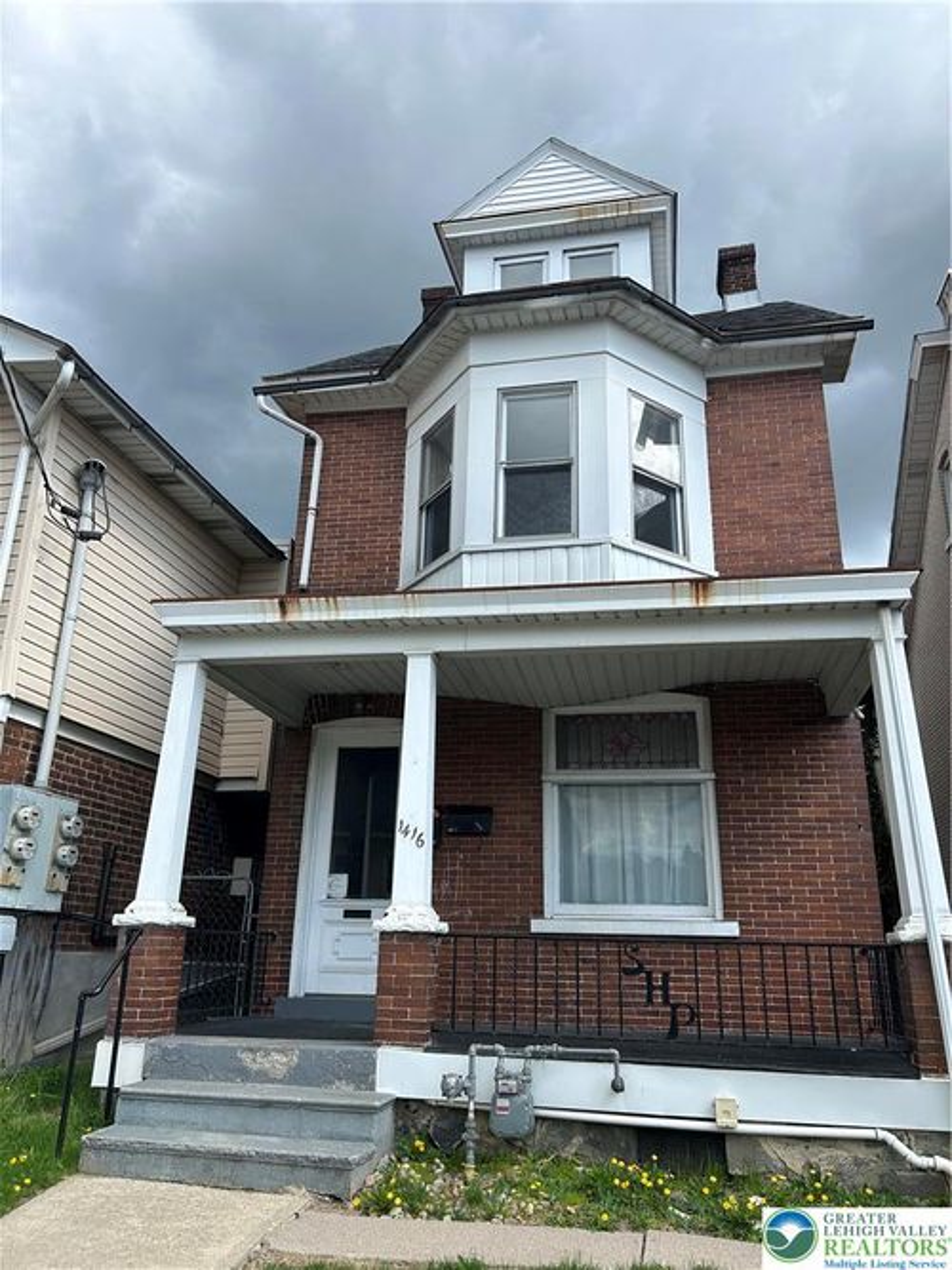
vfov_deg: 67.3
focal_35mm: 26
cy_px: 635
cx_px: 476
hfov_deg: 53.0
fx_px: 954
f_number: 1.5
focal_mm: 5.7
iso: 50
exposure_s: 1/1621
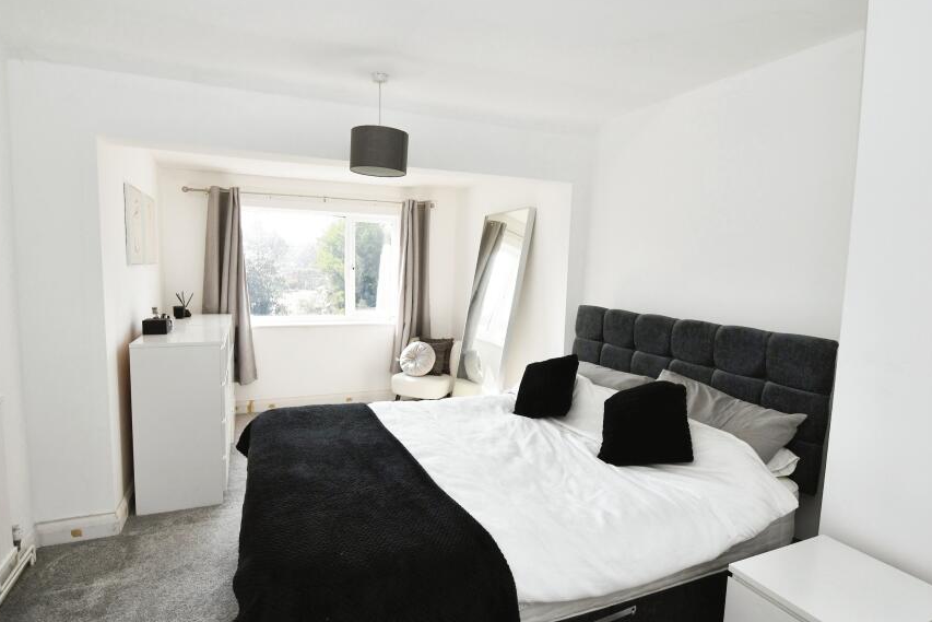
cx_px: 438
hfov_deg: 89.9
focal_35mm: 18
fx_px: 466
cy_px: 313
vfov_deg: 67.4
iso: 800
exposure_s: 1/250
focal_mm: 10
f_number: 8
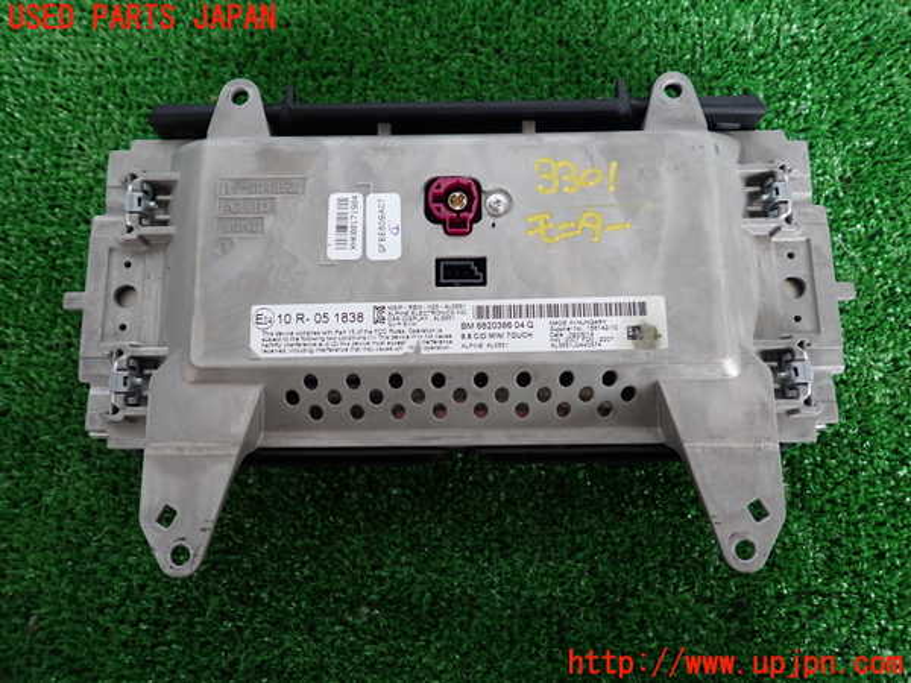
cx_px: 456
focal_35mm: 25
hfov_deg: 69.4
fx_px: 658
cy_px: 342
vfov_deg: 54.9
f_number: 2
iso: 200
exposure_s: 1/40
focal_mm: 4.5
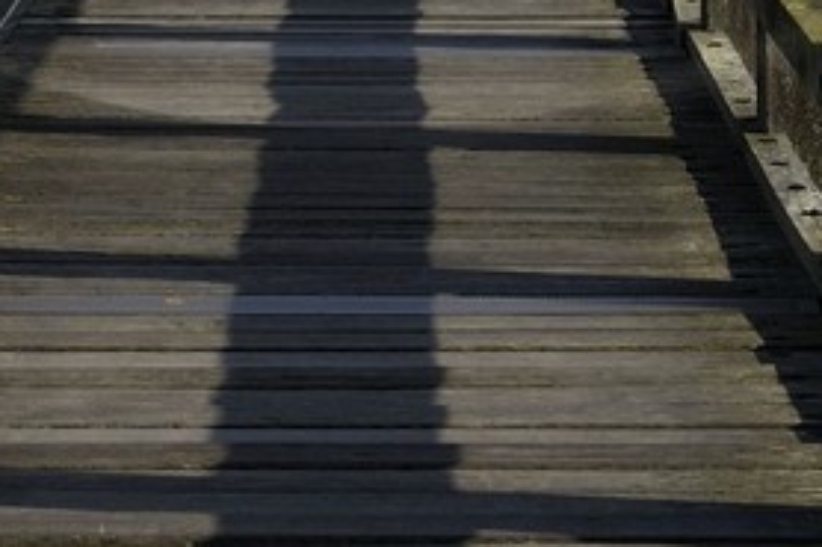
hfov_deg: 8.0
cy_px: -955
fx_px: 5910
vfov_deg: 5.1
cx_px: 352
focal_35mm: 259
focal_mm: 45
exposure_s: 1/200
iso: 200
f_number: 11
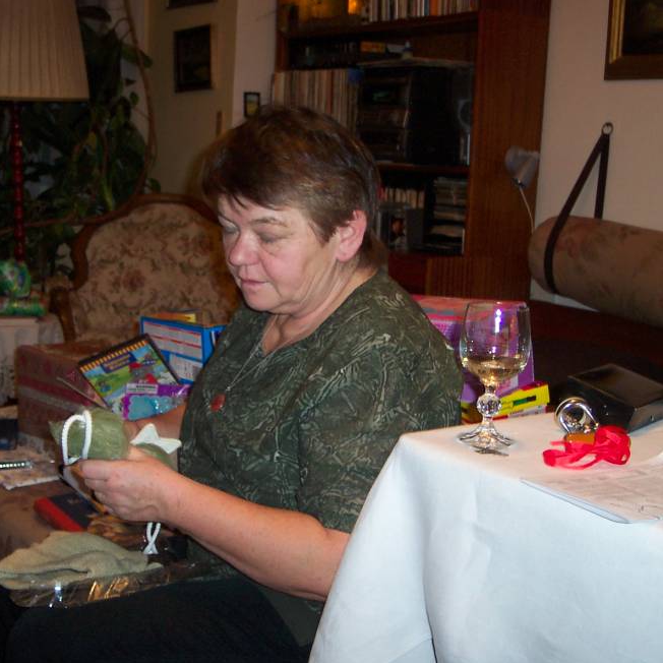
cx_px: 290
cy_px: 335
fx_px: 1062
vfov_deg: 34.7
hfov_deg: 34.6
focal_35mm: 49
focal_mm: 8
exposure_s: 1/30
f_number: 2.8
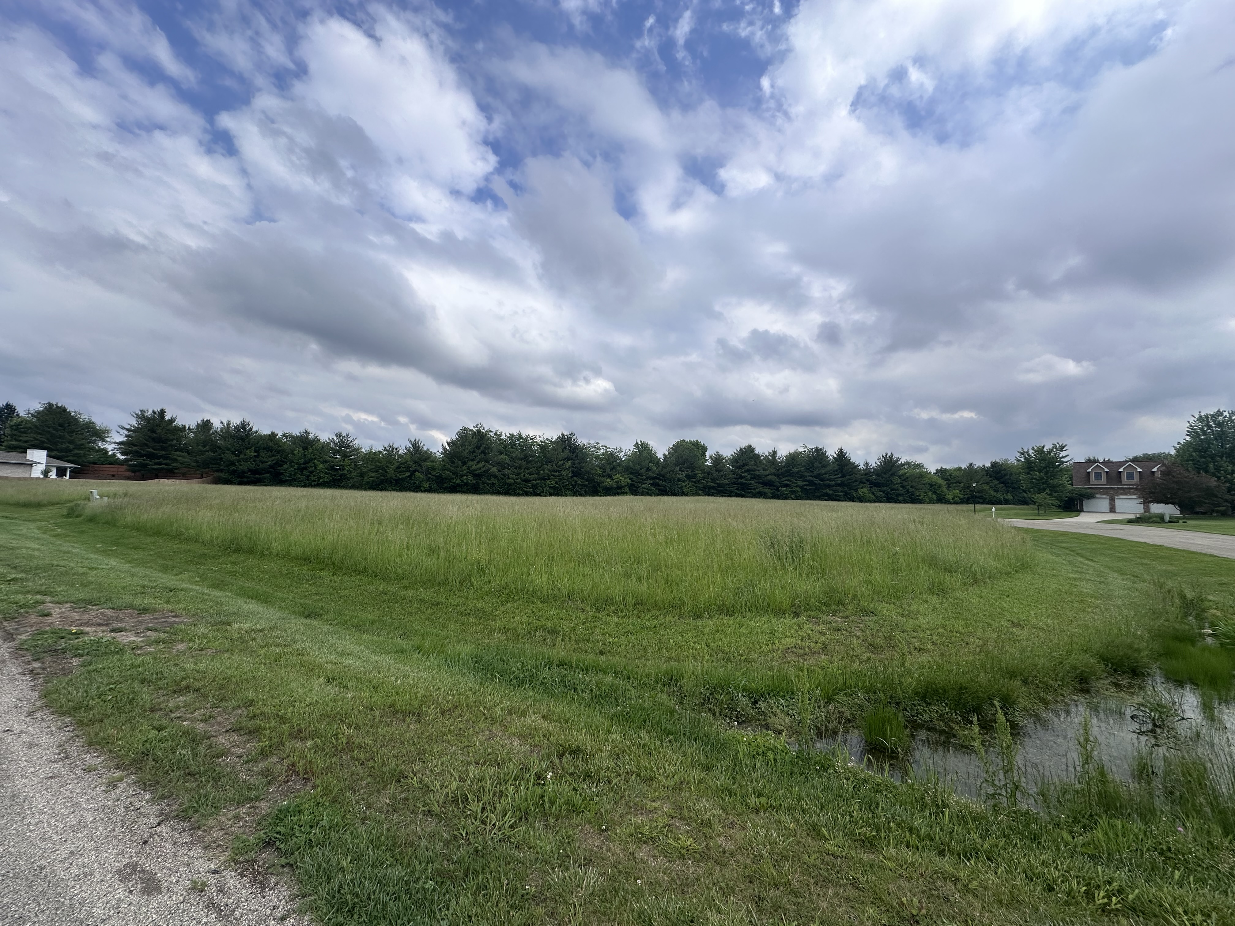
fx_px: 499
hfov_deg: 102.1
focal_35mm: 14
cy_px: 463
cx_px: 618
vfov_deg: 85.7
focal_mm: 2.22
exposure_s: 1/3610
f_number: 2.2
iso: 50
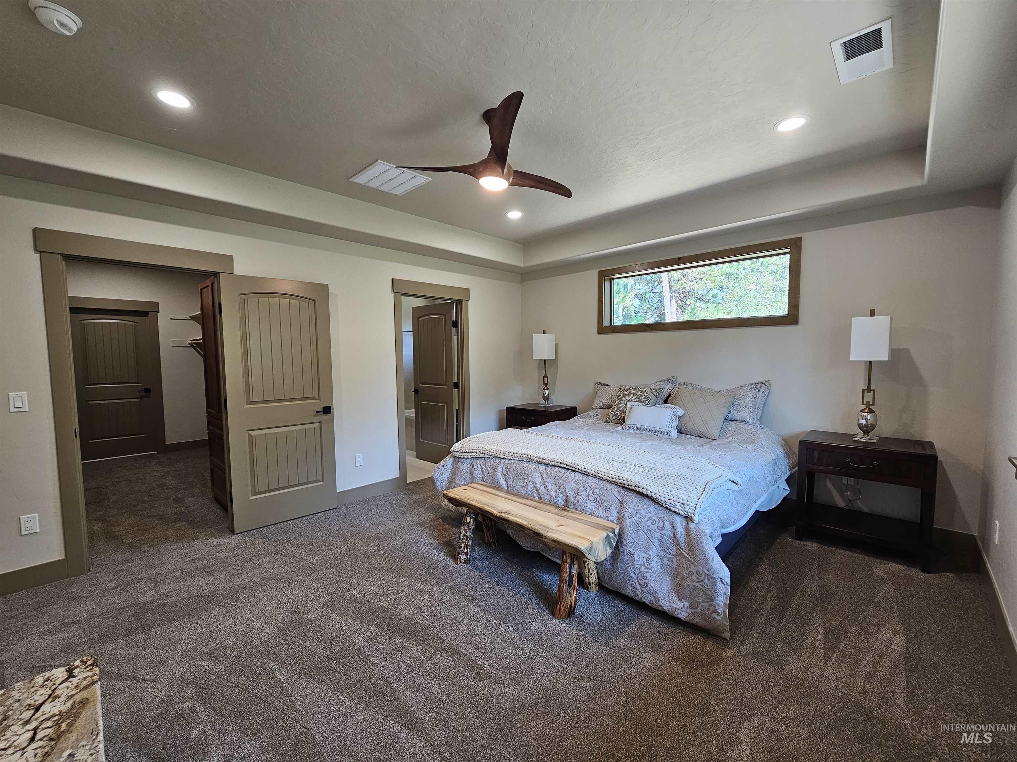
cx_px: 508
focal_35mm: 13
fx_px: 382
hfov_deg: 106.2
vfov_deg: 89.9
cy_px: 381
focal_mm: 2.2
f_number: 2.2
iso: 100
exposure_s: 1/60
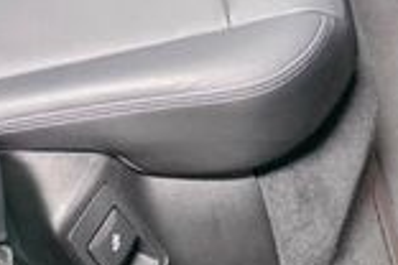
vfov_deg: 11.8
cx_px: 151
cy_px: -331
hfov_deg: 20.8
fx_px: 1083
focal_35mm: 98
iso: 2500
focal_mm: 6.3
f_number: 1.7
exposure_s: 1/120
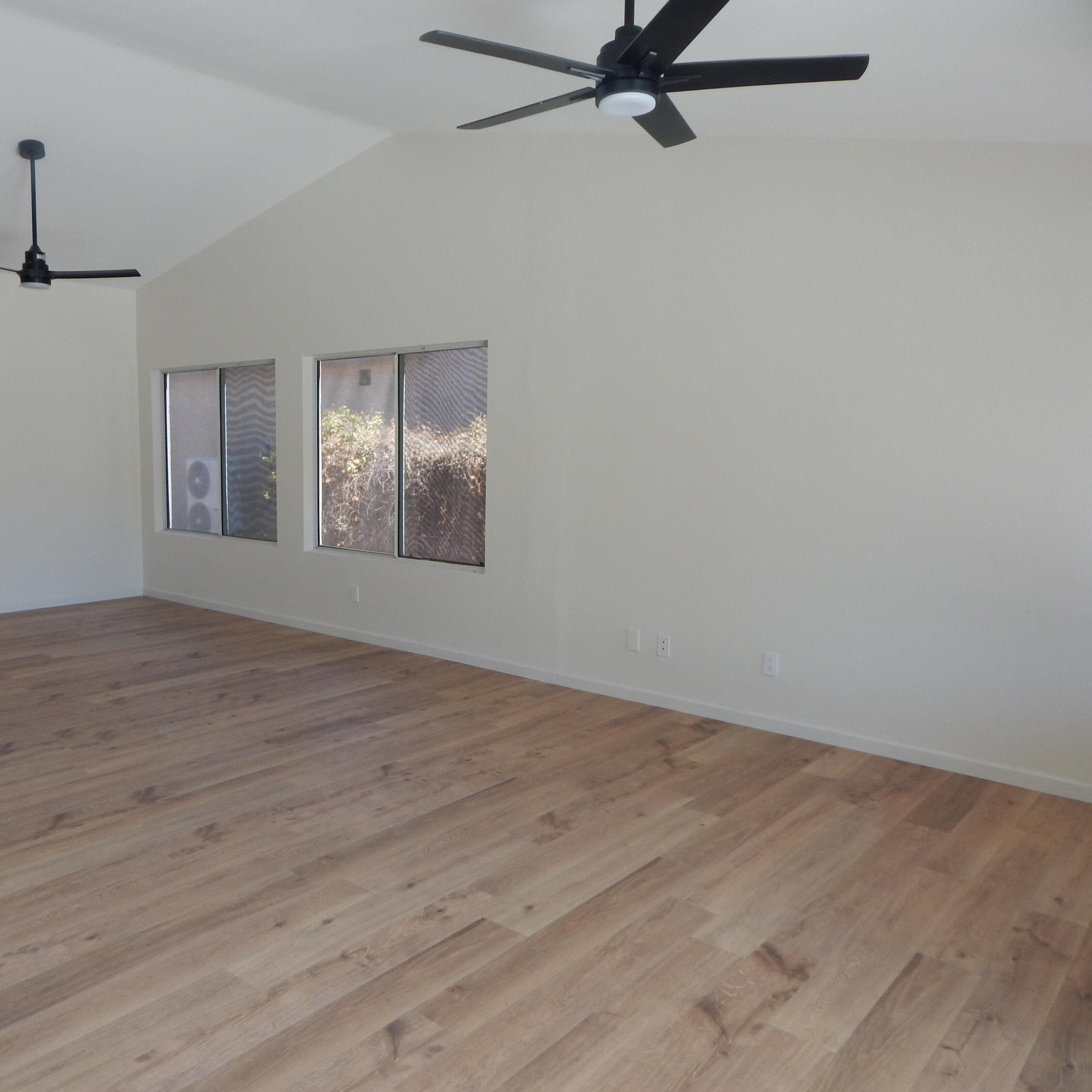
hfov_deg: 60.1
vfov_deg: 60.9
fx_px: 928
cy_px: 547
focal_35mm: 26
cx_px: 410
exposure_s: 1/30
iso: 125
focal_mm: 4
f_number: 3
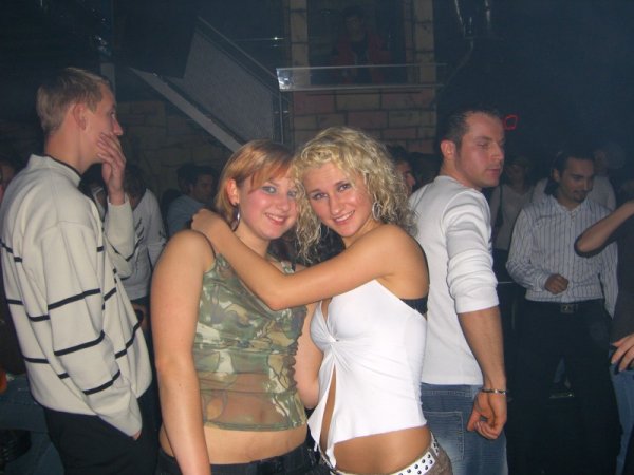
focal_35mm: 38
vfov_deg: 37.7
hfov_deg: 49.0
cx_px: 317
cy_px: 238
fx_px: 696
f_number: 2.8
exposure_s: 1/60
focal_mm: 7.9
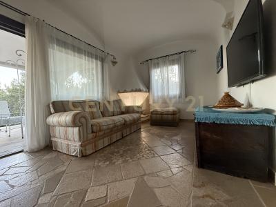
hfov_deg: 102.1
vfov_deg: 85.7
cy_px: 104
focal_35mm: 14
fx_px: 112
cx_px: 138
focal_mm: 2.22
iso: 400
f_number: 2.2
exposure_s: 1/60
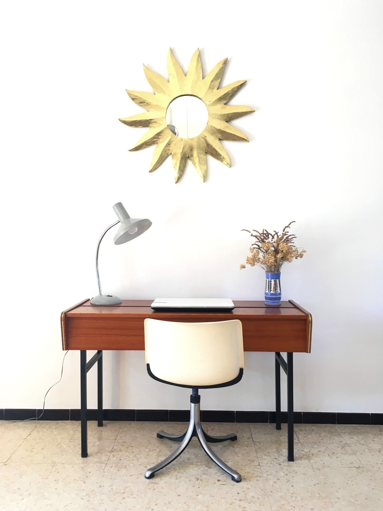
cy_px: 256
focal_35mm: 29
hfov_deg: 48.2
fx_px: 428
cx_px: 192
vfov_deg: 61.7
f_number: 2.2
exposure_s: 1/33
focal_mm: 4.15
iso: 80
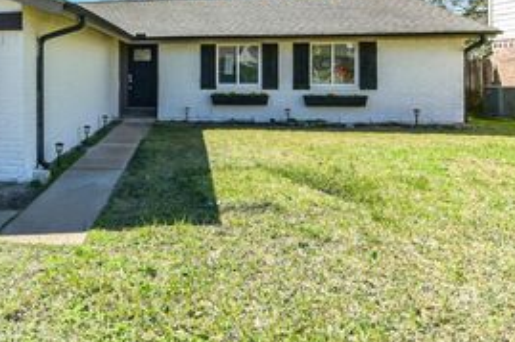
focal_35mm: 26
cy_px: 79
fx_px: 372
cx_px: 67
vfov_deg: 47.4
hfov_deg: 60.5
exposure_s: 1/500
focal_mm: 14
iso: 400
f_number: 11
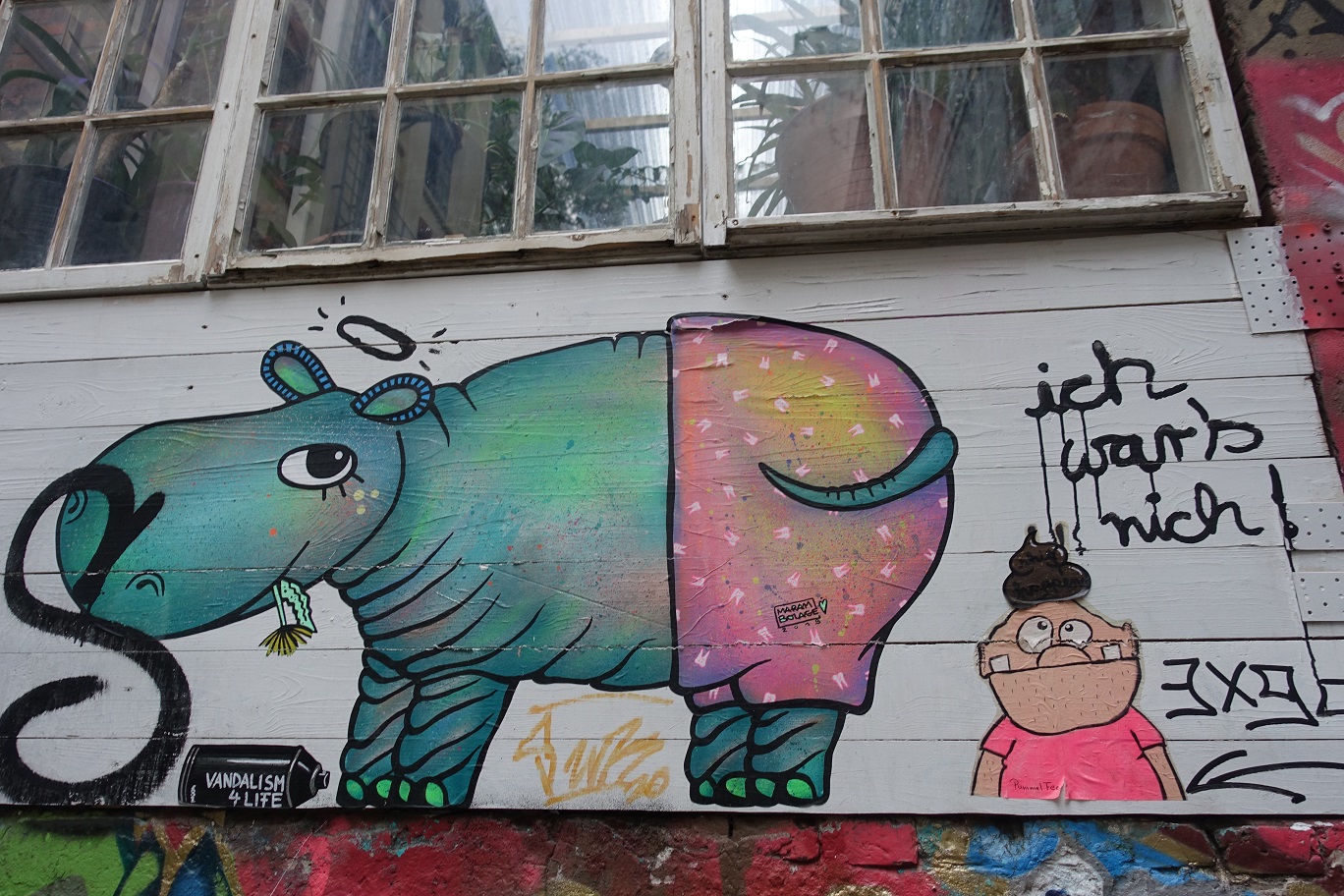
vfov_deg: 53.1
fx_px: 896
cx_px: 672
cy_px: 448
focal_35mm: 24
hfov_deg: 73.7
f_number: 2.5
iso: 125
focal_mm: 8.8
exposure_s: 1/30
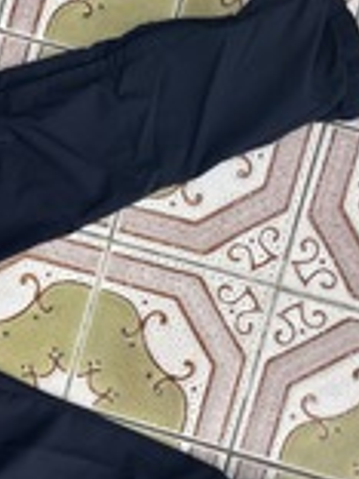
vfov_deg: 32.0
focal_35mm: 60
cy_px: 313
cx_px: -49
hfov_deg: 22.8
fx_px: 830
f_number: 1.6
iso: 40
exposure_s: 1/209
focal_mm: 5.96
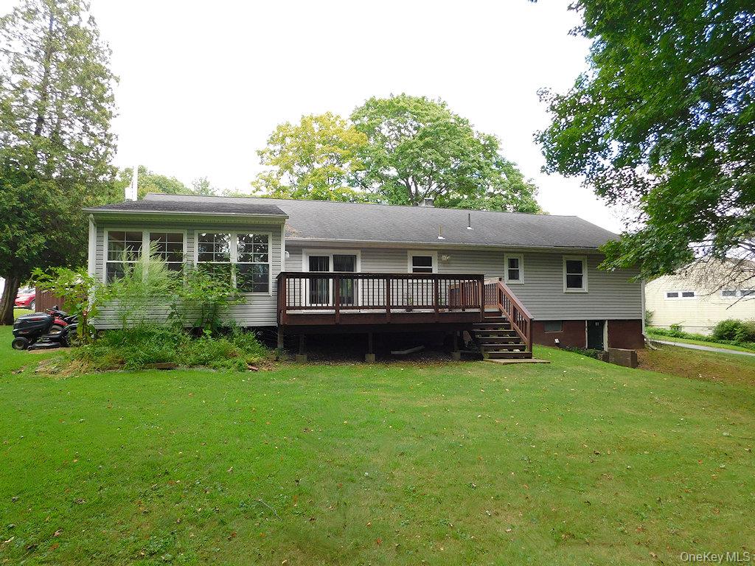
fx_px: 502
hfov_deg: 73.9
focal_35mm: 23
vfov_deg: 58.9
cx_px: 378
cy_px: 283
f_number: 3
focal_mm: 4
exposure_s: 1/200
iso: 125
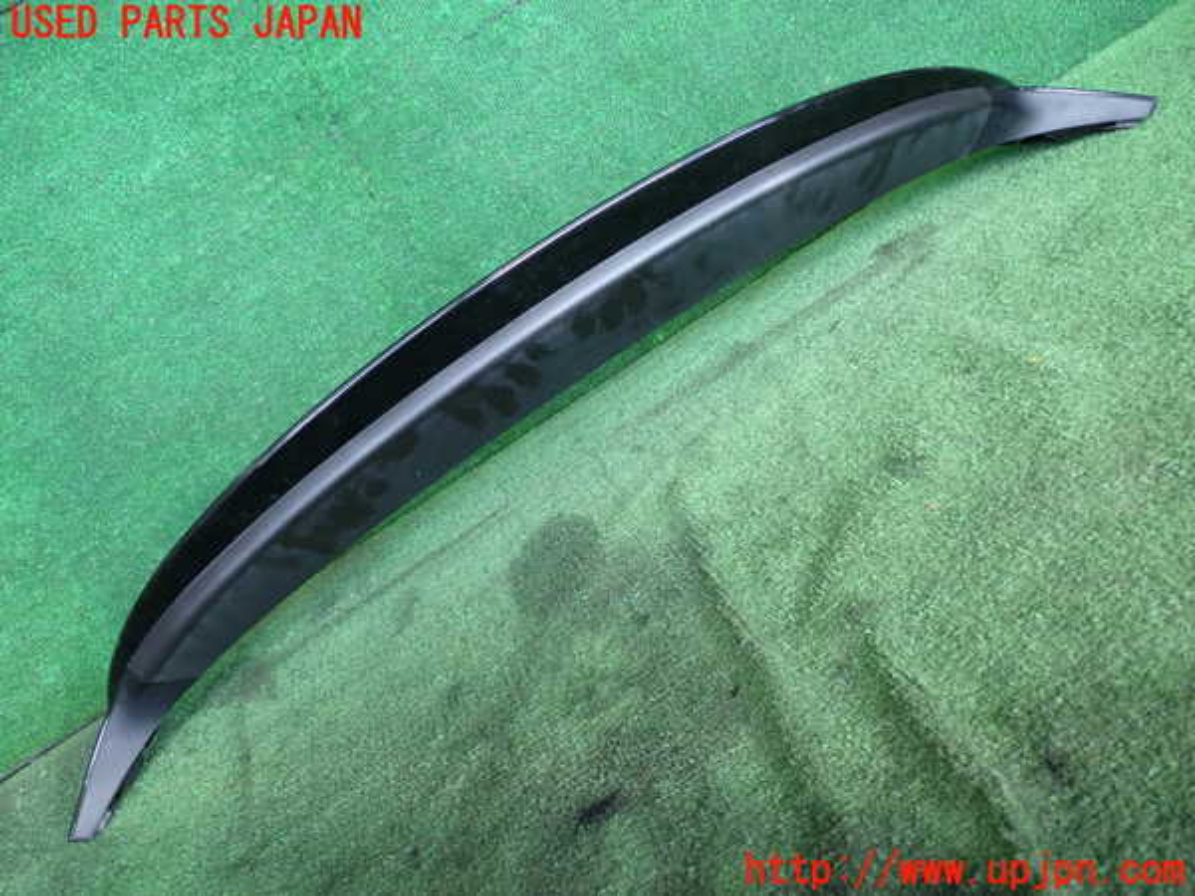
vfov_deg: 44.2
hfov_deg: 56.8
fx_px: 1105
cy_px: 448
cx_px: 598
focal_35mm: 32
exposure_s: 1/125
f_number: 2.4
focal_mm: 5.79
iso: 200
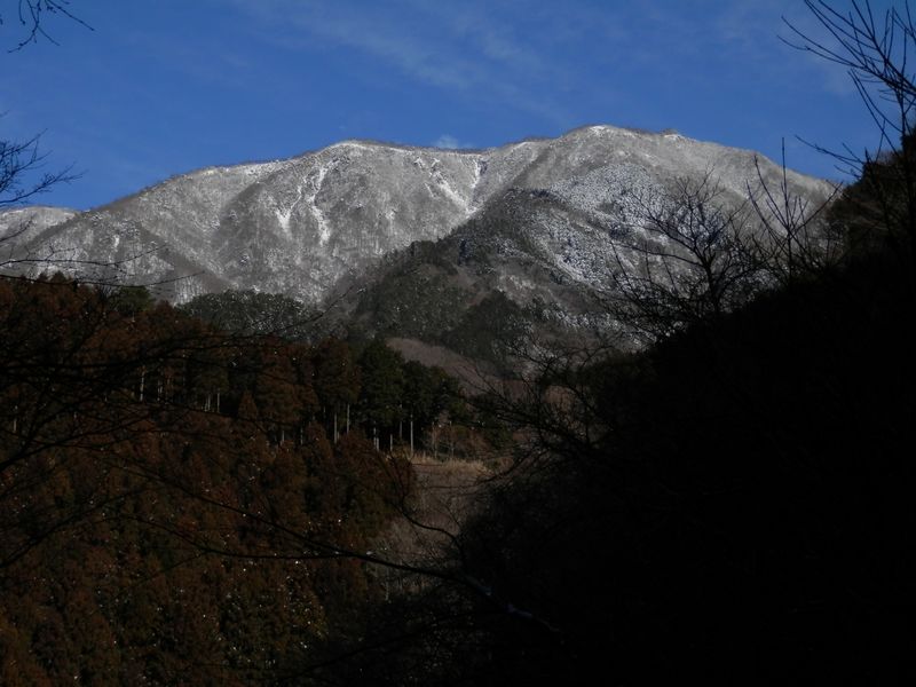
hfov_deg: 29.4
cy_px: 344
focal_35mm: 66
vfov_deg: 22.3
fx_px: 1746
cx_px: 458
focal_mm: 11.9
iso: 80
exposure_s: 1/160
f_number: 12.4
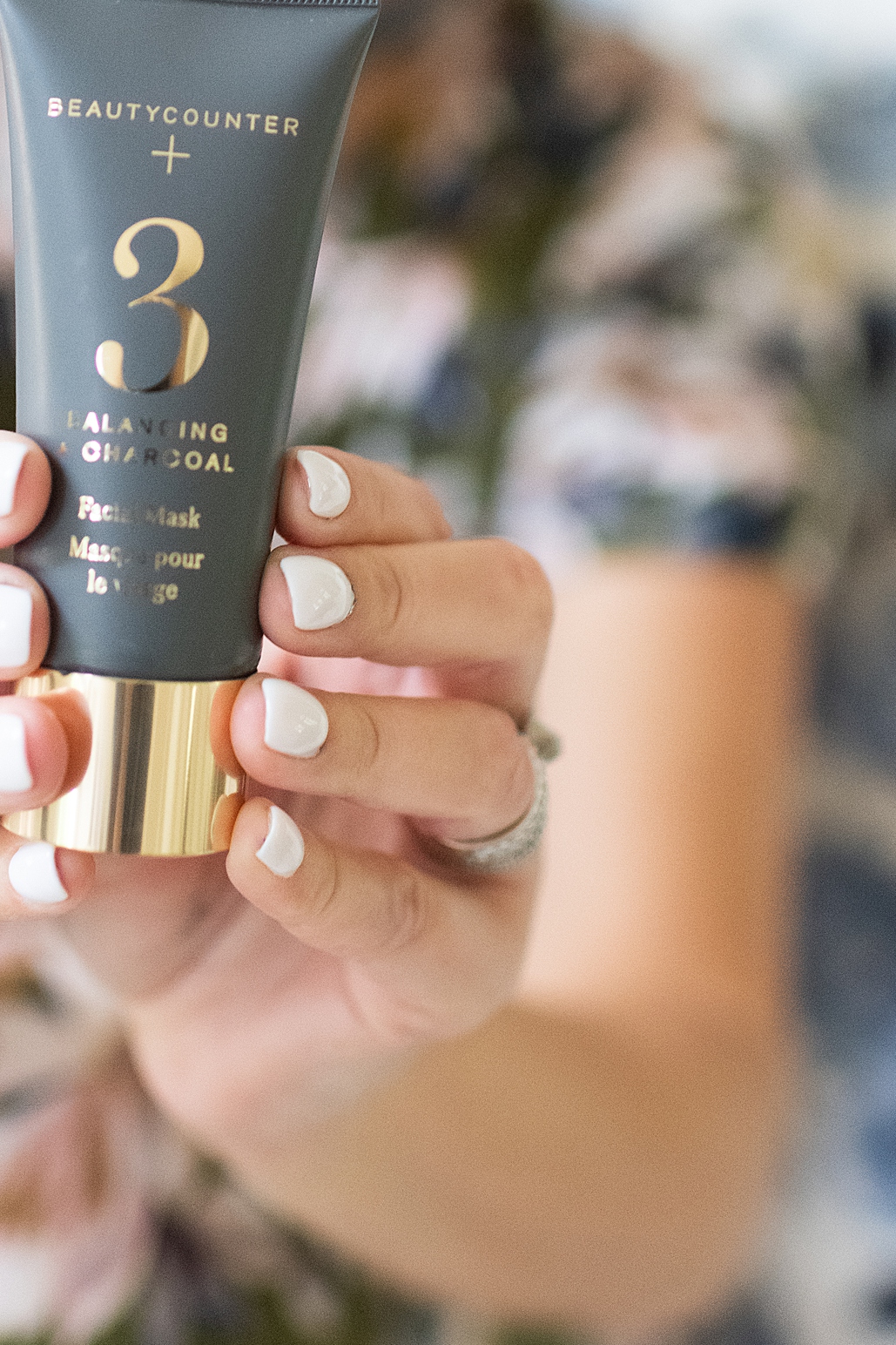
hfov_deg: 19.8
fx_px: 2539
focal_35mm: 68
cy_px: 330
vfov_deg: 29.2
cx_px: 174
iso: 3200
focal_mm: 35
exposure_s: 1/160
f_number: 2.2
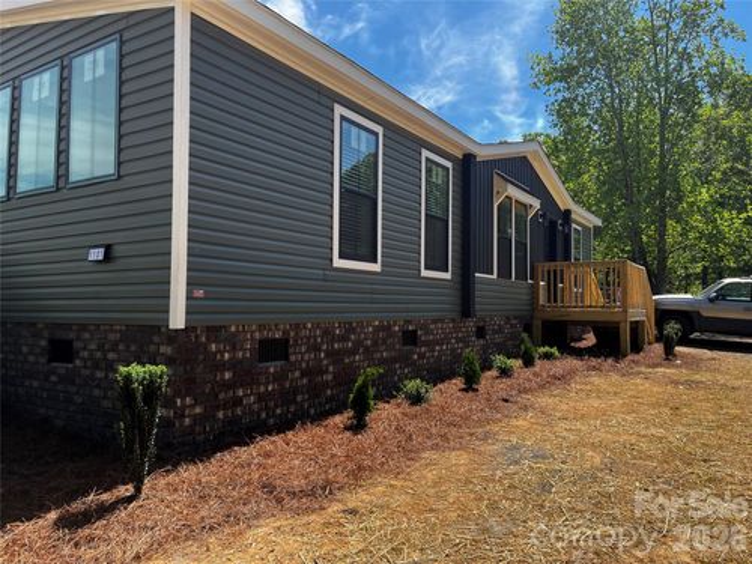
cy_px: 282
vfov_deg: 53.1
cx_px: 376
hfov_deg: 67.3
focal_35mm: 26
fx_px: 565
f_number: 1.6
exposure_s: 1/1802
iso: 50
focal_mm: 5.1
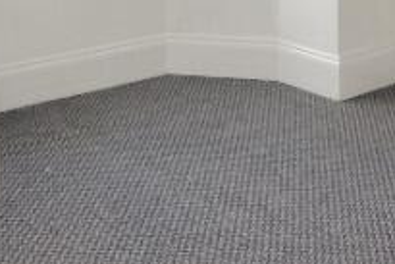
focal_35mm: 75
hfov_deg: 26.8
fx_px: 823
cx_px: 127
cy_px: -128
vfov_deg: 16.6
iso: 400
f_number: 7.1
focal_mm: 10
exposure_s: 1/100
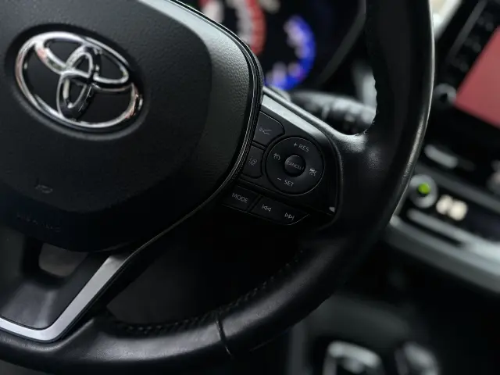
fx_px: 347
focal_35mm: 24
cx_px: 250
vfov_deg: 56.8
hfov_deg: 71.6
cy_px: 188
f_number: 1.78
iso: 250
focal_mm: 6.86
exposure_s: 1/50
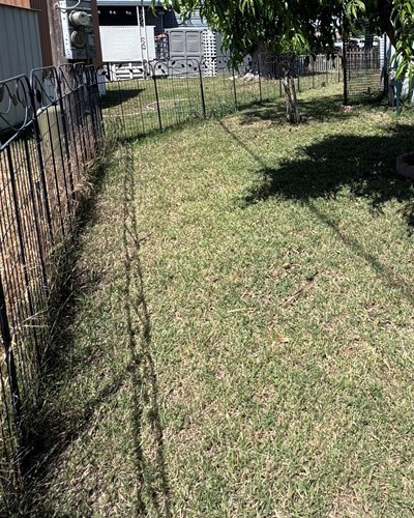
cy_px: 103
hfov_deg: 47.6
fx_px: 429
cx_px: 352
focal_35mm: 28
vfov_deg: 57.5
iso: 50
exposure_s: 1/1256
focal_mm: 2.22
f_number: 2.2
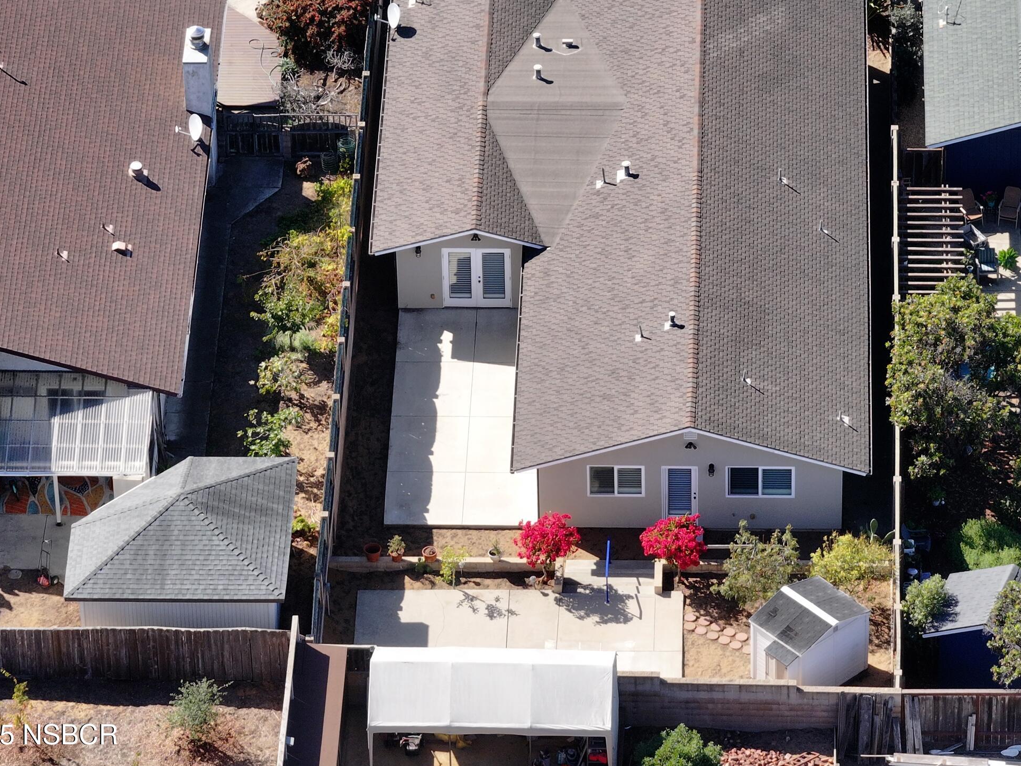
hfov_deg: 9.2
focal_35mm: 215
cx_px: 591
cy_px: 284
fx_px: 6342
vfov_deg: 6.9
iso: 100
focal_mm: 30.71
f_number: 3.4
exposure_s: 1/320
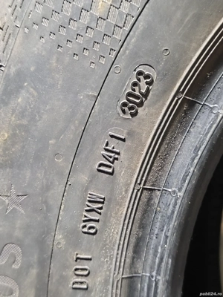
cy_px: 148
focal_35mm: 53
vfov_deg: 36.2
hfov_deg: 27.5
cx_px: 112
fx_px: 455
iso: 5000
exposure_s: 1/16.7
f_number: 1.65
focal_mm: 6.18
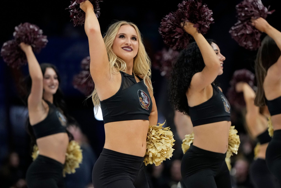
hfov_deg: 7.4
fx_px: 2170
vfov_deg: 4.9
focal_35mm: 278
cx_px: 168
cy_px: 85
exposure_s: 1/1600
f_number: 2.8
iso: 3200
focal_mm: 200
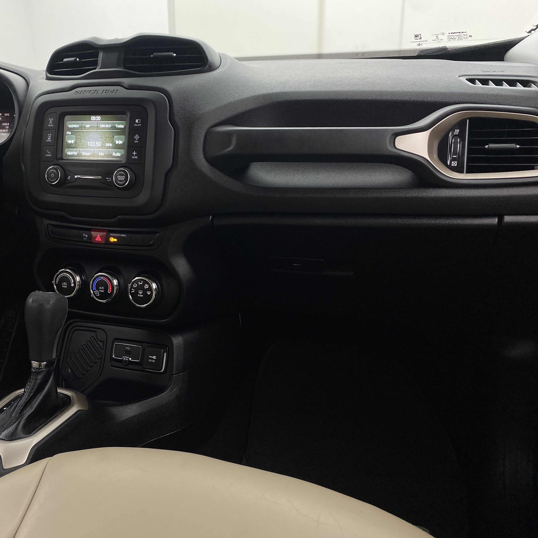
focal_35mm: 31
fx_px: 545
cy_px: 271
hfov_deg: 52.0
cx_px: 205
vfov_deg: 52.5
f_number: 1.8
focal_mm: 4.25
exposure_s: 1/60
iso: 200
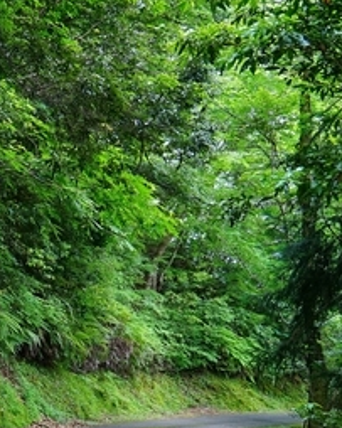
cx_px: -278
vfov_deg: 26.5
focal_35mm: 71
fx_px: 899
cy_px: 318
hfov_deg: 17.4
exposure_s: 1/60
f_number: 4
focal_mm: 24
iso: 200
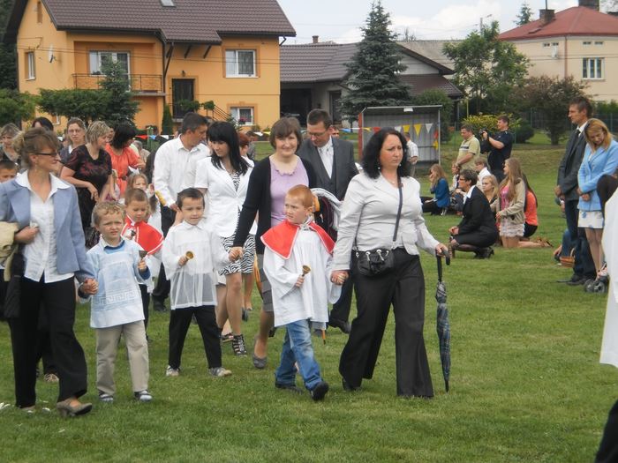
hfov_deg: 18.2
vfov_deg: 13.7
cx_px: 309
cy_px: 232
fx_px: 1928
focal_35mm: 108
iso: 100
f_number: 5.9
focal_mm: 18.9
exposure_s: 1/200
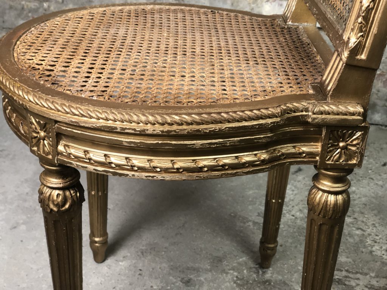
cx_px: 194
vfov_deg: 28.0
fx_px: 581
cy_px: 145
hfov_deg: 36.8
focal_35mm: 52
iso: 100
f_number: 2.4
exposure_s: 1/33
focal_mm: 6
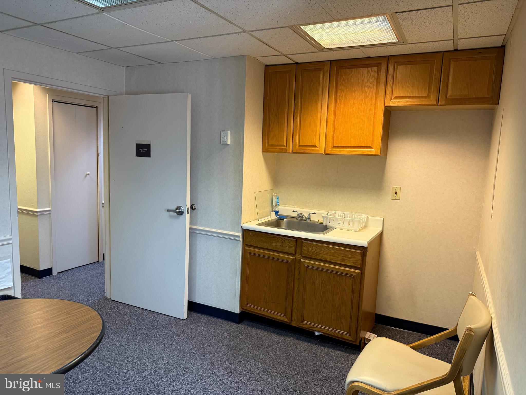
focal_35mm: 24
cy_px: 198
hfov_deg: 71.6
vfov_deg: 56.8
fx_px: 365
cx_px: 263
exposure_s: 1/60
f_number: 1.78
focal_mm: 6.76
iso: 320
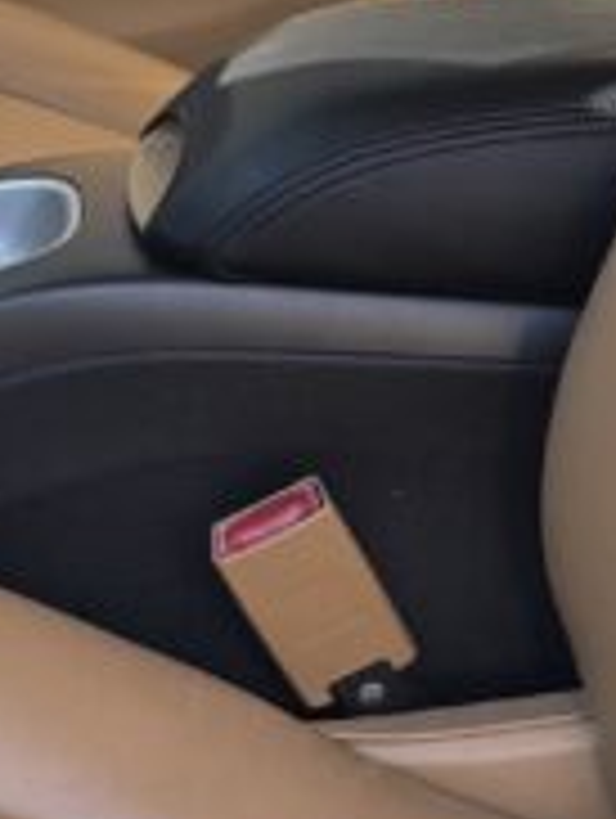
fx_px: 3456
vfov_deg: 13.4
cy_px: 166
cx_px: 67
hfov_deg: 10.1
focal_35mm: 146
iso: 50
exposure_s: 1/604
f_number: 1.6
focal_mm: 5.96
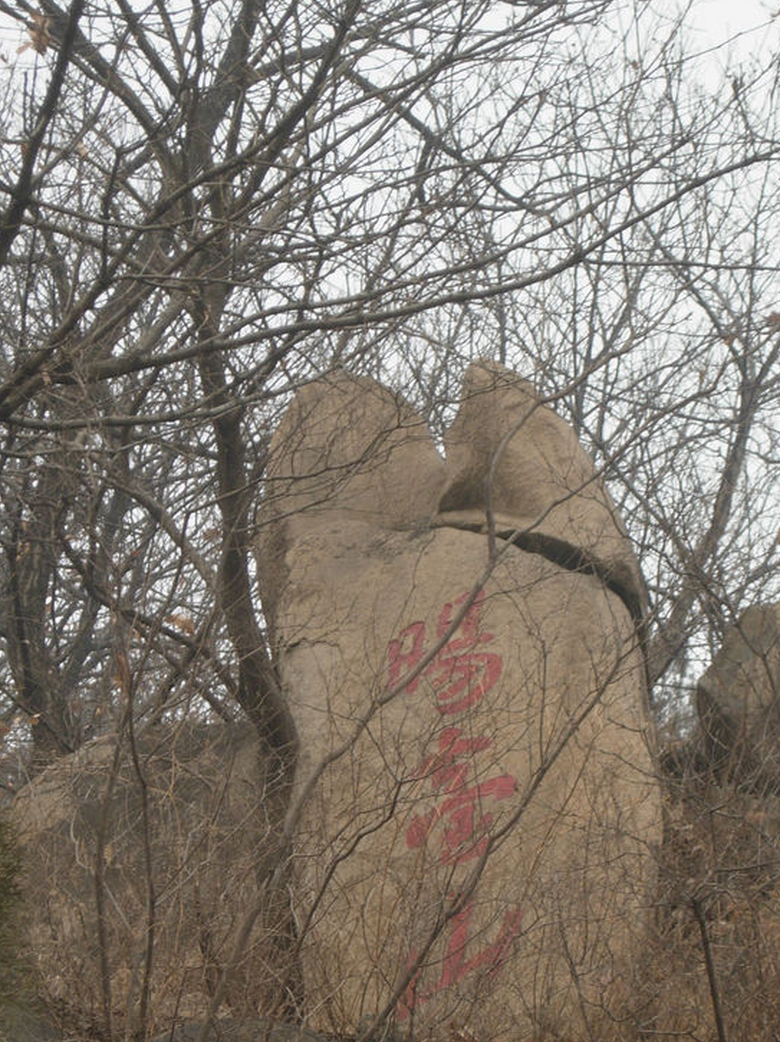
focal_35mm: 200
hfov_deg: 7.4
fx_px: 6014
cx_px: 417
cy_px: 796
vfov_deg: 9.9
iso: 50
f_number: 5.3
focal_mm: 26.3
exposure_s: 1/82.9
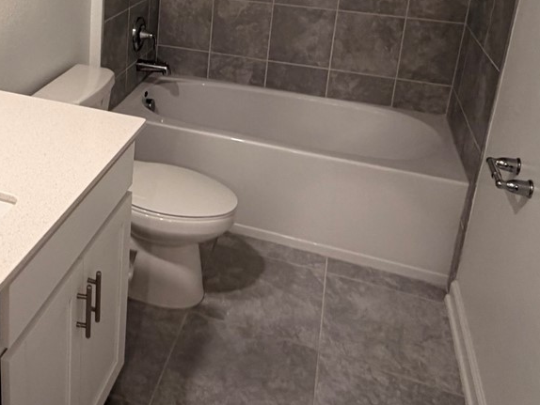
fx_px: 609
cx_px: 110
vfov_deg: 34.5
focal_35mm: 39
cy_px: 31
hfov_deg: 45.5
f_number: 2.2
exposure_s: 1/60
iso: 200
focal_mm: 2.22
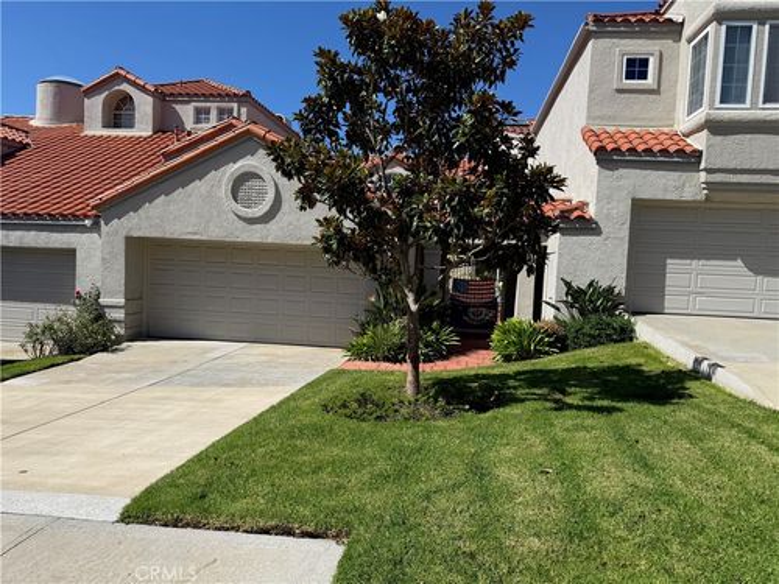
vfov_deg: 56.8
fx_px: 540
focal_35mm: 24
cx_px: 390
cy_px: 292
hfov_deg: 71.6
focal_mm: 6.76
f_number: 1.78
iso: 80
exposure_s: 1/4975
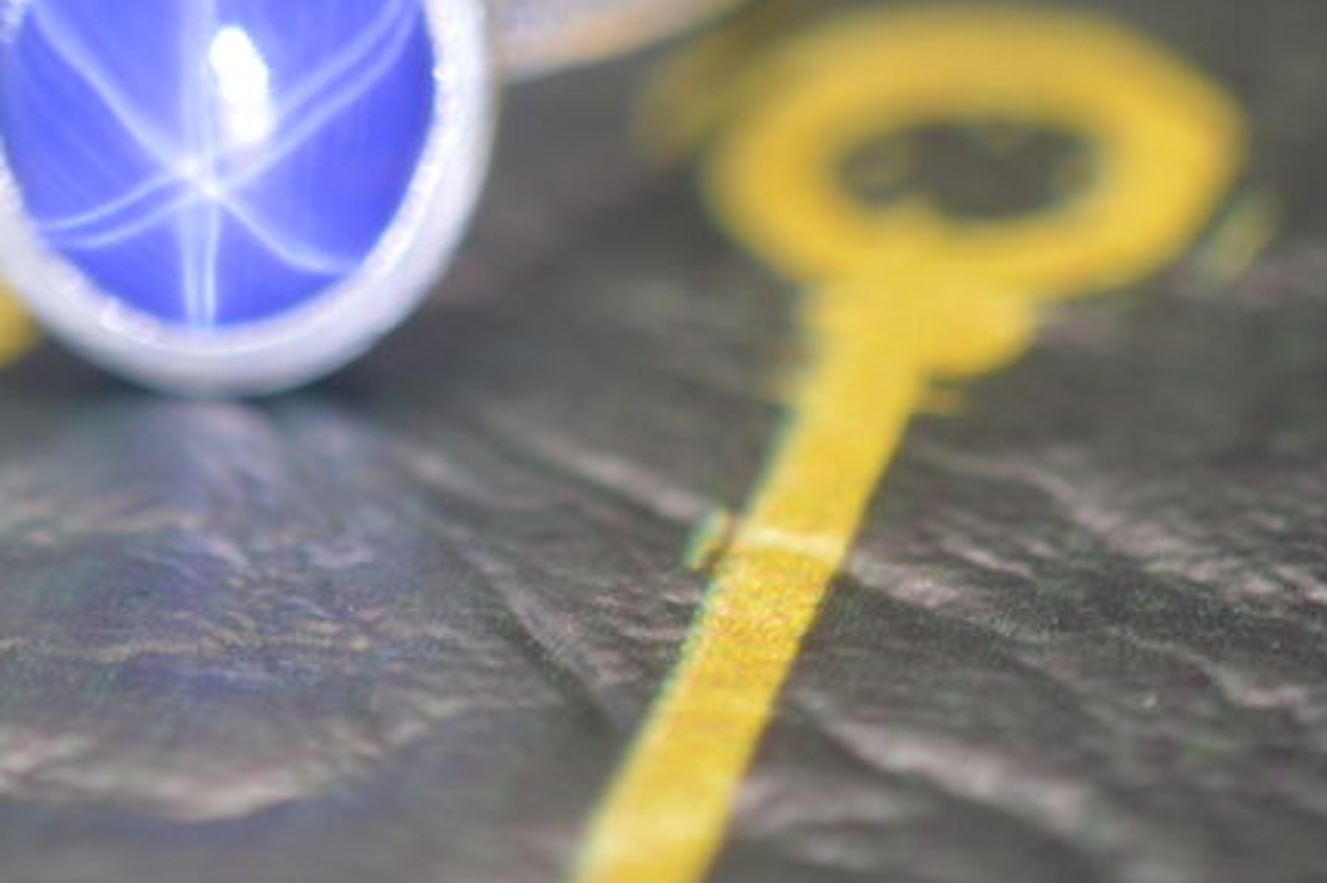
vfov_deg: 4.8
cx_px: 201
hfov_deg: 7.2
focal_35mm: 285
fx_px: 10501
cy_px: -6
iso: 100
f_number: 4
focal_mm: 85
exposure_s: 1/125
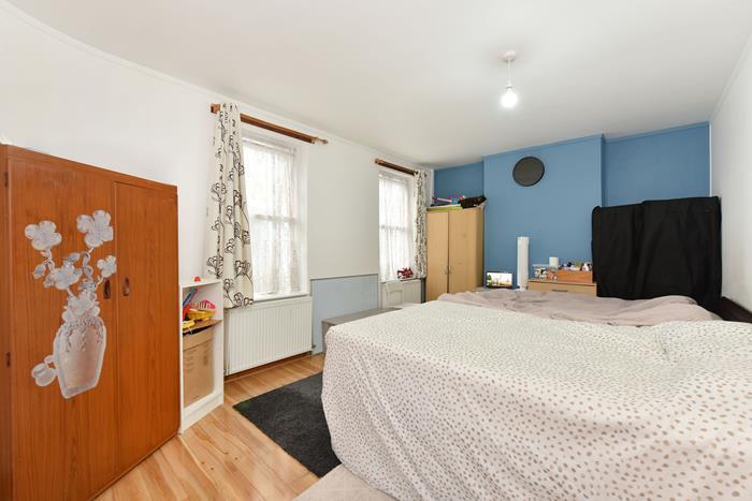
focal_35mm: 14
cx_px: 376
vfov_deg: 81.2
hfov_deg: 104.2
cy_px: 250
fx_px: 292
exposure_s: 1/15
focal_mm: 14
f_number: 8
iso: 400
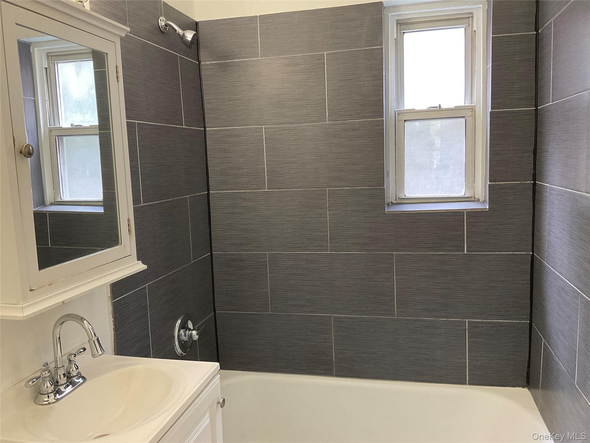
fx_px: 494
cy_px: 222
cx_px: 295
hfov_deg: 61.7
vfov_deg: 48.2
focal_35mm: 29
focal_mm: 3
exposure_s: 1/60
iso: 125
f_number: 1.8
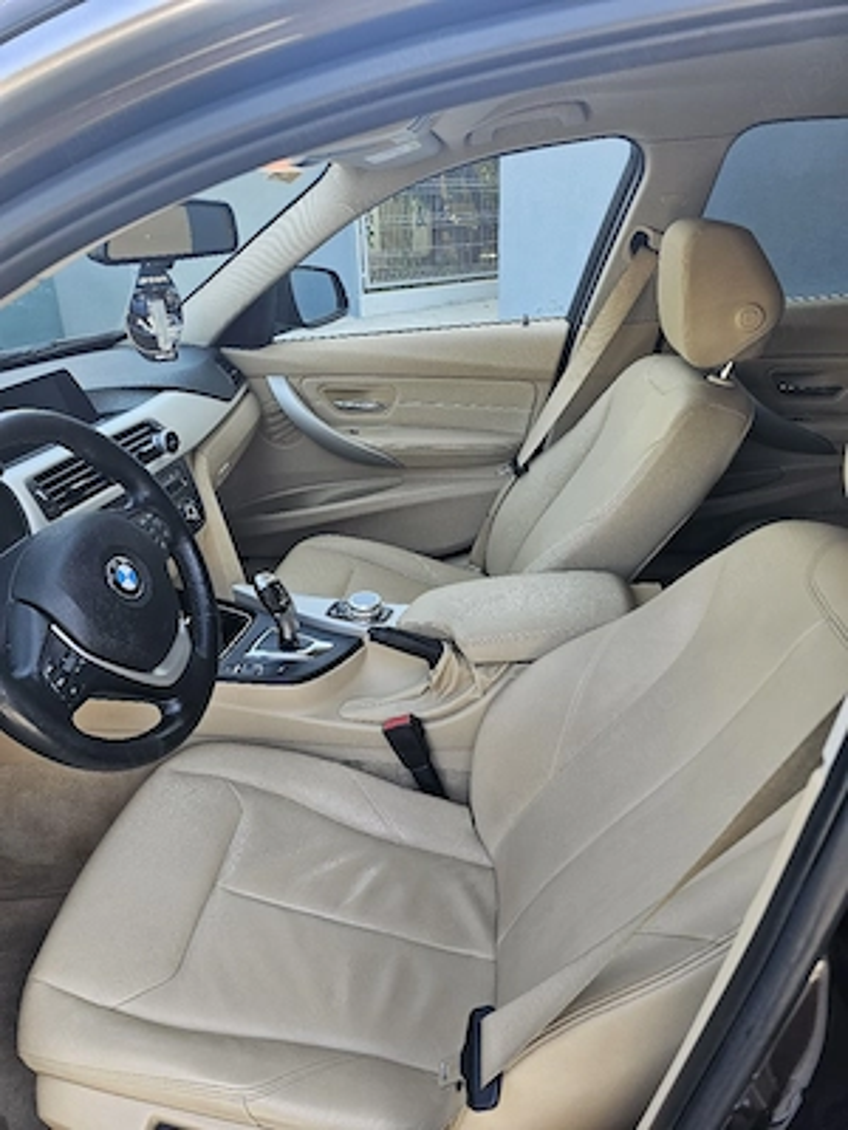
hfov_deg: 58.9
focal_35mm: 23
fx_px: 751
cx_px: 424
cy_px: 565
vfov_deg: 73.9
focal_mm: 6.3
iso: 32
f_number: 1.7
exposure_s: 1/101
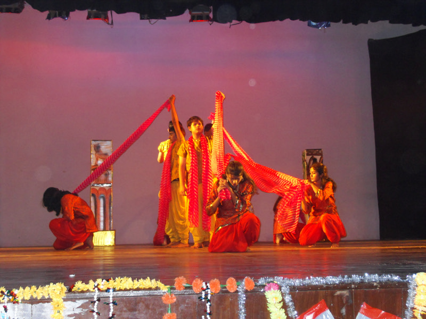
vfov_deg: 26.6
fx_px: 677
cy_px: 160
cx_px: 213
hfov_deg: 34.9
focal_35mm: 55
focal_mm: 11.8
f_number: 4
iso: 400
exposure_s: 1/60
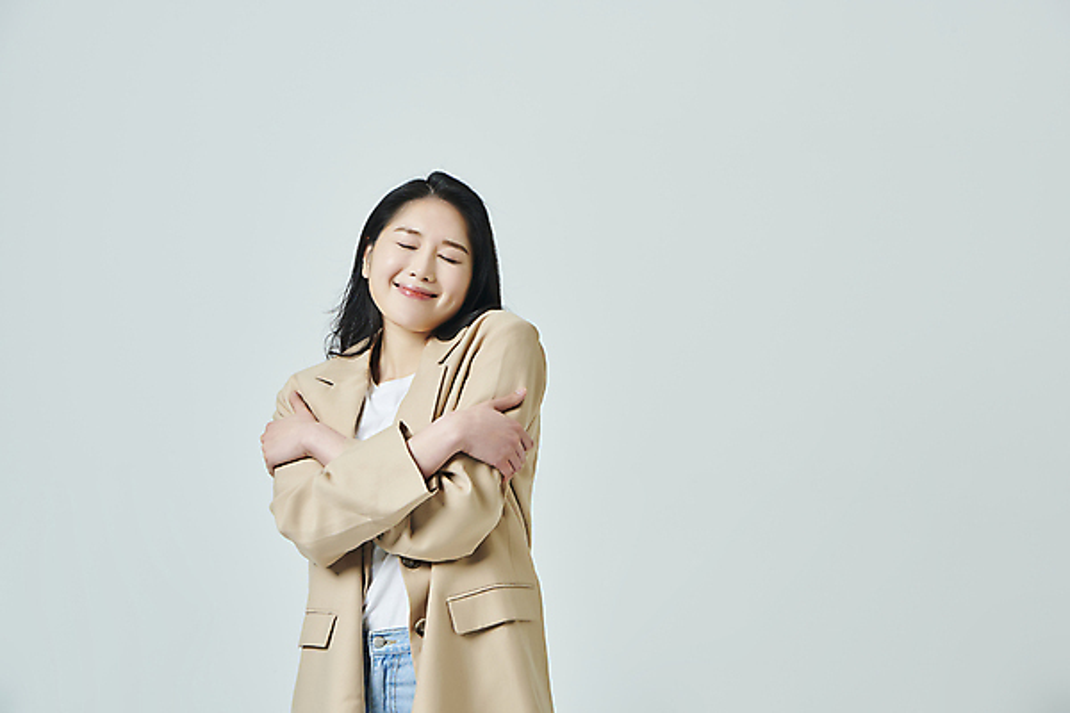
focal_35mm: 70
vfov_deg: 19.5
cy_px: 356
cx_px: 535
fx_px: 2080
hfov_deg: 28.8
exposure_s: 1/125
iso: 100
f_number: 11
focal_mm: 70
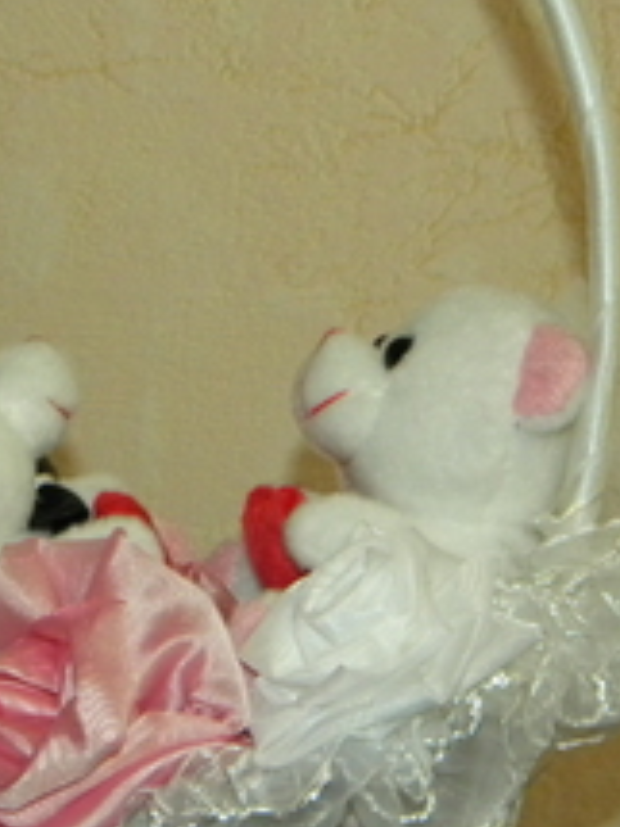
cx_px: 246
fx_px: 2056
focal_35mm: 86
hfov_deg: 17.1
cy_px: 415
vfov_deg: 22.8
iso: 400
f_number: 3.8
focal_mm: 7.3
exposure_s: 1/30
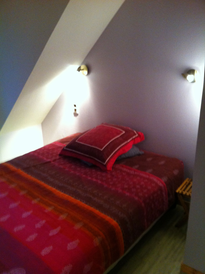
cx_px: 102
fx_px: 277
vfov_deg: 52.7
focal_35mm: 35
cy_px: 137
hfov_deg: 40.6
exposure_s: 1/15
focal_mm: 3.85
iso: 320
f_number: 2.8
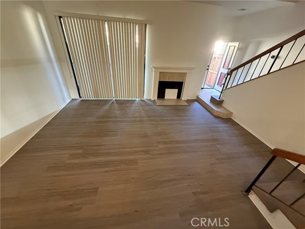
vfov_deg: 85.7
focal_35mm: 14
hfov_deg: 102.1
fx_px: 123
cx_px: 152
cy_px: 114
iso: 800
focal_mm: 2.22
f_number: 2.2
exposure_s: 1/60
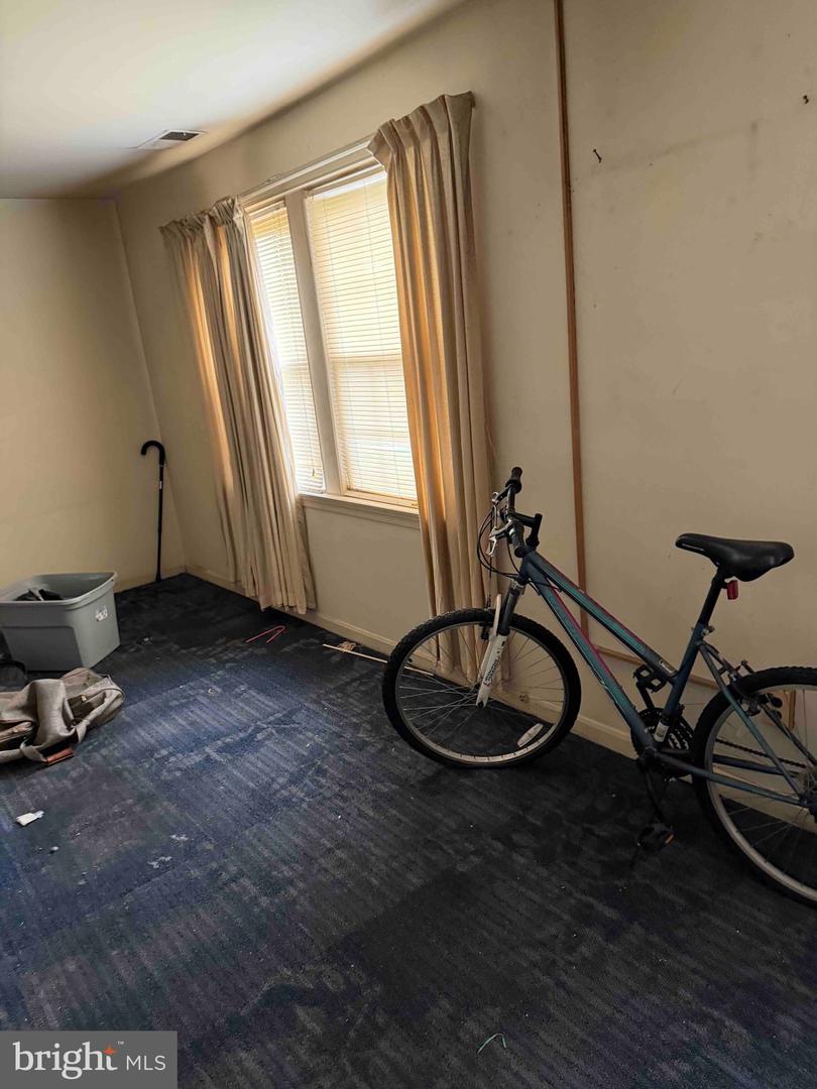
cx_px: 408
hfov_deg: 56.8
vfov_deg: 71.6
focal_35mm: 24
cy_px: 544
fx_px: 755
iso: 800
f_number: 1.78
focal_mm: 6.76
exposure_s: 1/41
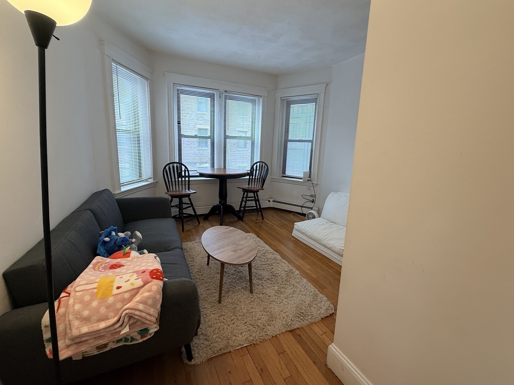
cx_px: 262
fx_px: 223
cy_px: 186
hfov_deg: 98.2
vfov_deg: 81.7
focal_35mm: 15
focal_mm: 2.22
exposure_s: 1/60
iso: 250
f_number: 2.2
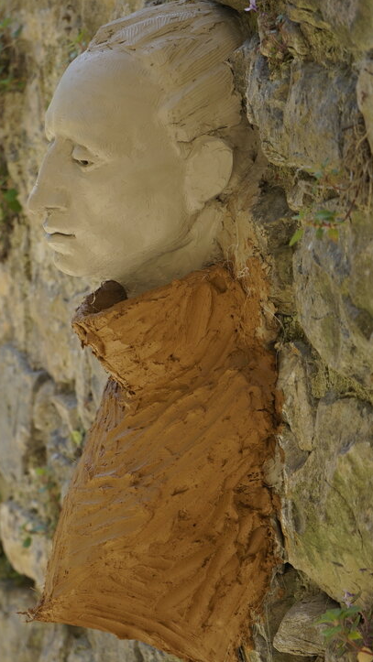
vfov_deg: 18.9
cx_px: -48
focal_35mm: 113
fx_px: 1986
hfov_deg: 10.6
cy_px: 341
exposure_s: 1/160
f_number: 5.6
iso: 200
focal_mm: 65
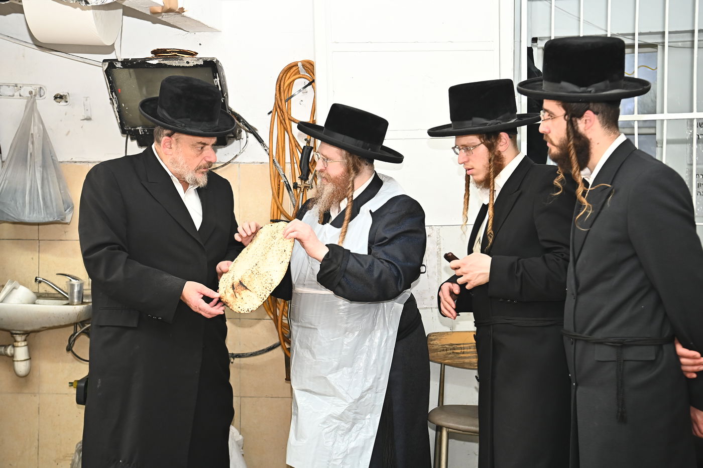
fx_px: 1171
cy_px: 234
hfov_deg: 33.4
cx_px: 352
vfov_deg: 22.6
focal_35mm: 60
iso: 1600
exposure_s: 1/160
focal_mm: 60
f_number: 5.6
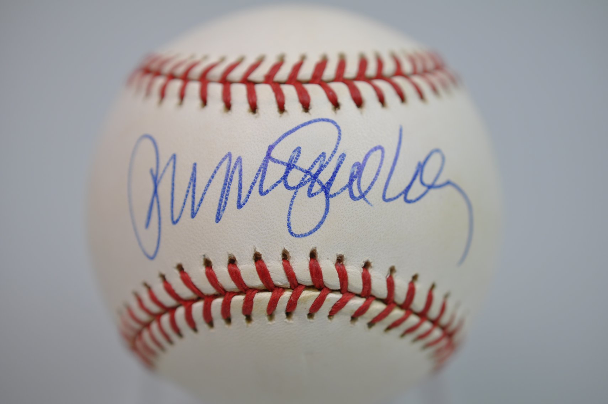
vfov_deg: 22.6
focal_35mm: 60
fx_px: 1012
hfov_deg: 33.4
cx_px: 304
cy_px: 202
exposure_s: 1/60
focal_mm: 40
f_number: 4
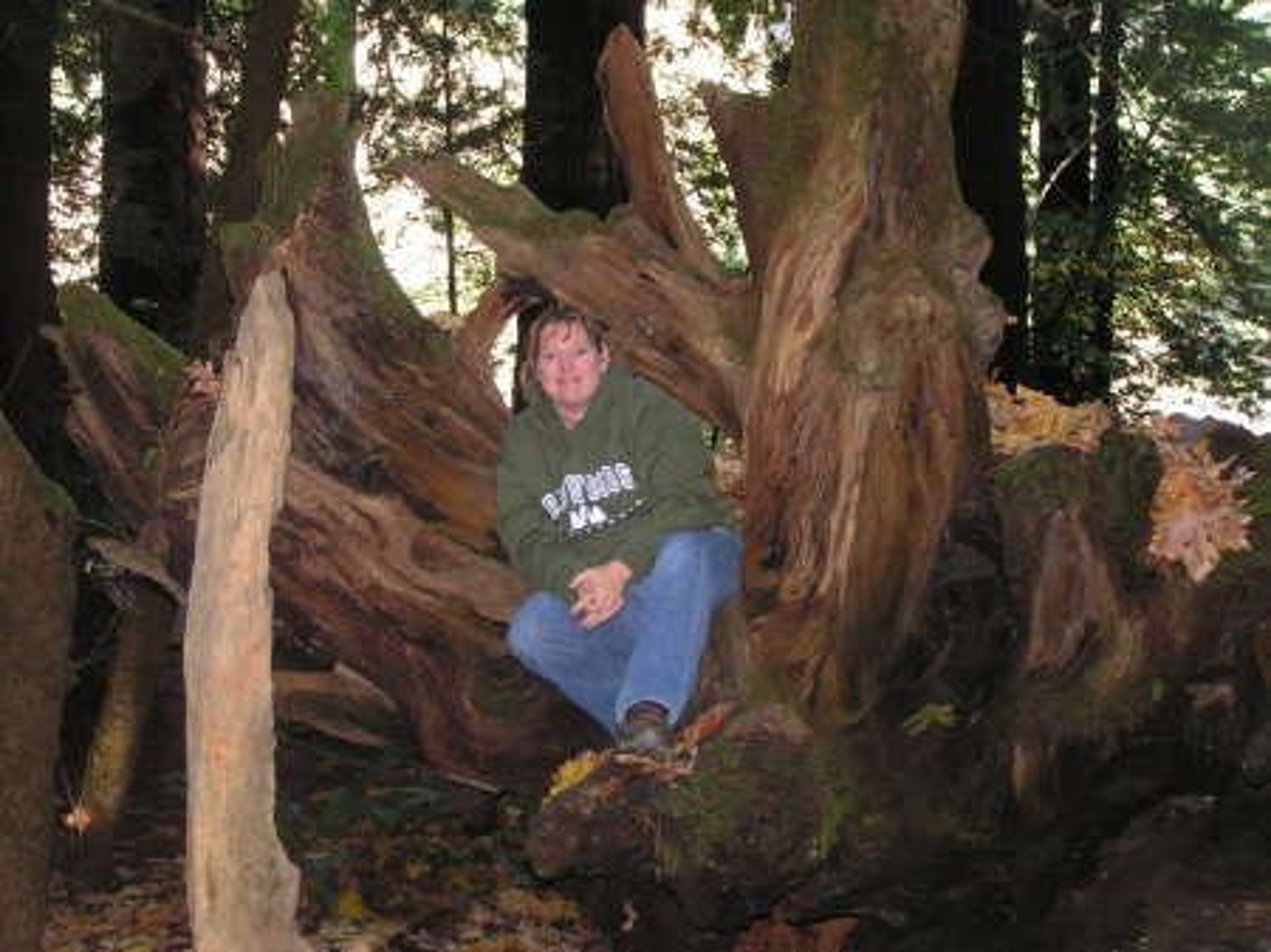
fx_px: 2055
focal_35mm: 56
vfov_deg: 26.1
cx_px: 636
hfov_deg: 34.4
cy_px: 476
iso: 200
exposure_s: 1/60
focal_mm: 9.4
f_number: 3.2
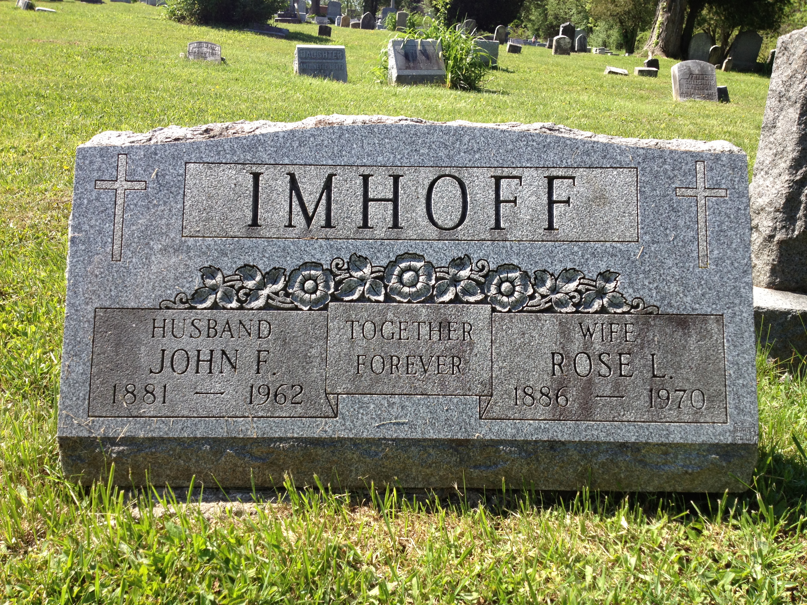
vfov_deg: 40.7
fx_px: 816
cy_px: 302
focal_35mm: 35
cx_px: 404
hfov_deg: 52.6
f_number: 2.4
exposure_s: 1/657
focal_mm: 4.28
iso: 64
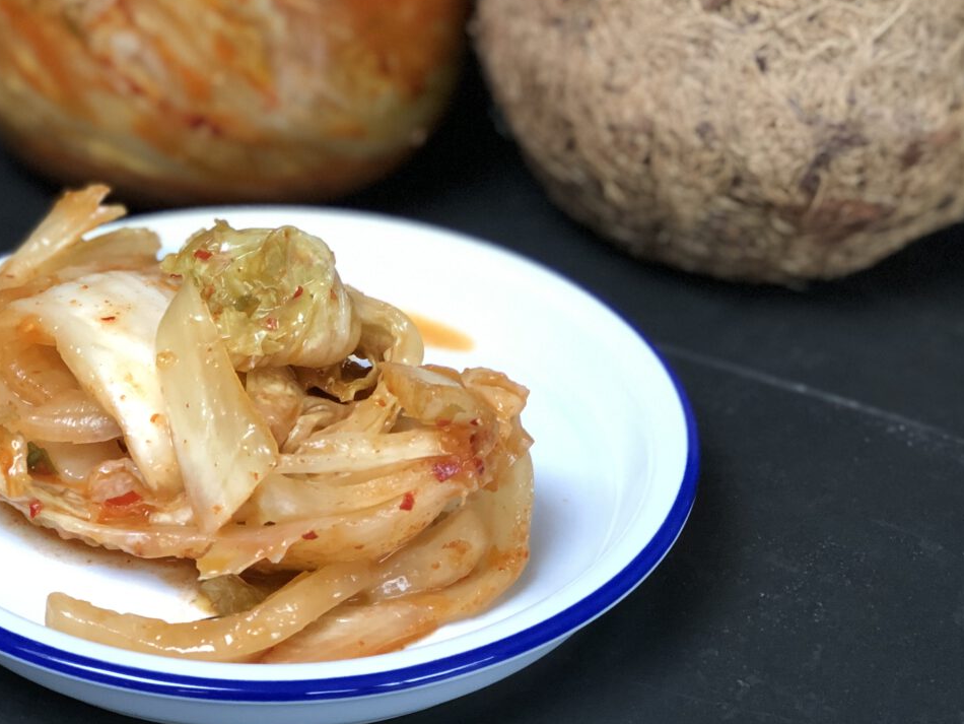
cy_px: 123
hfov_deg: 20.4
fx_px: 2674
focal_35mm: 96
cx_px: 320
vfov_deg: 15.3
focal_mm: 6.6
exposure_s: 1/34
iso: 250
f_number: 2.8
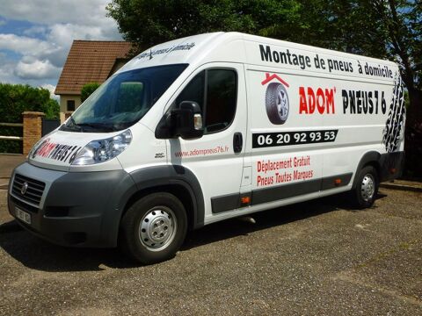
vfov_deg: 44.2
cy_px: 158
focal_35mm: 32
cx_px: 211
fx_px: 390
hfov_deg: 56.8
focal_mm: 5.7
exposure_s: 1/200
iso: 100
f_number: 10
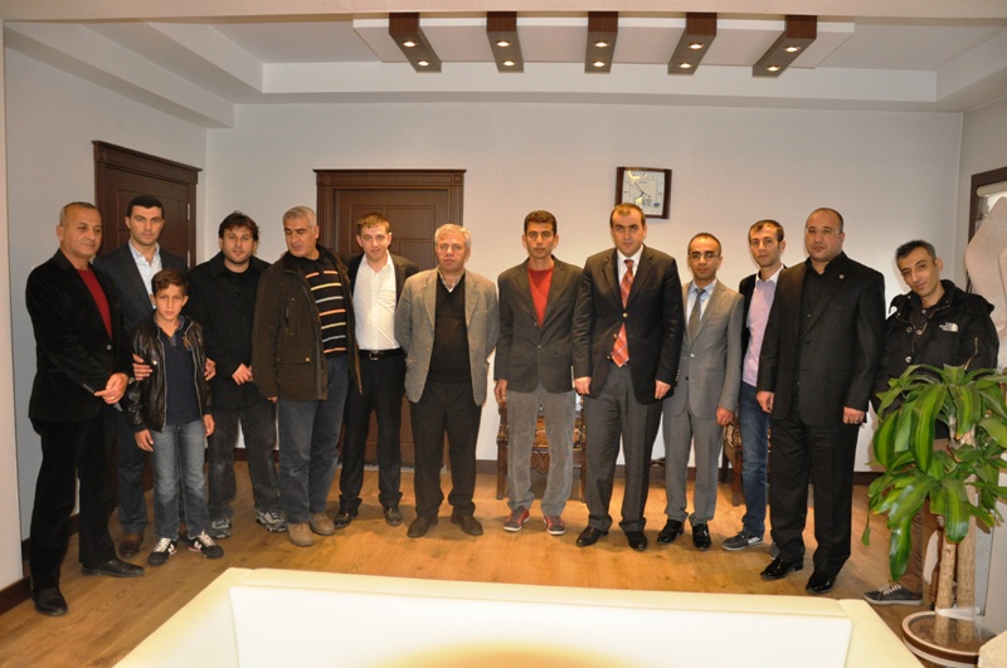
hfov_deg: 67.5
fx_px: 754
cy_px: 334
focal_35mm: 27
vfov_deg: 47.8
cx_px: 504
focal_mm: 18
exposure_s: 1/60
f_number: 3.5
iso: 800
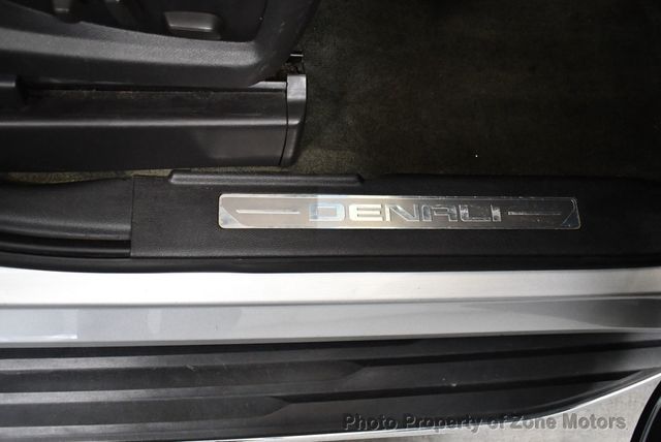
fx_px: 662
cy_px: 221
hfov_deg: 53.1
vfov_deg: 36.9
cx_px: 330
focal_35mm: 36
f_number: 3.5
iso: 3200
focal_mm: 18
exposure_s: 1/125
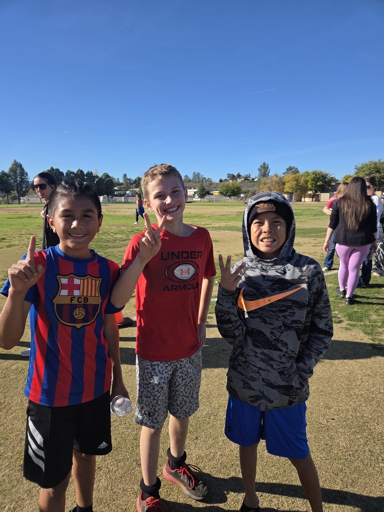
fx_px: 340
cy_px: 256
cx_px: 192
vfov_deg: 73.9
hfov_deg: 58.9
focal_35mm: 23
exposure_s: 1/3608
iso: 80
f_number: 1.8
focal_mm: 5.4
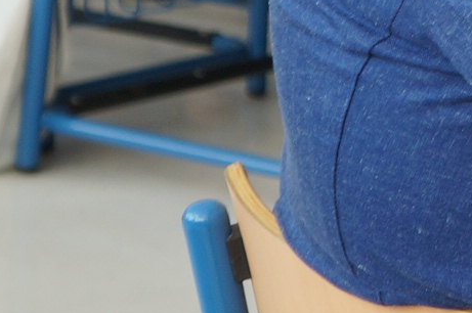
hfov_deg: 6.6
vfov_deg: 4.5
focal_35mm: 303
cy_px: -111
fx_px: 3967
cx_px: 978
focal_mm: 38
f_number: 4.5
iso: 200
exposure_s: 1/80
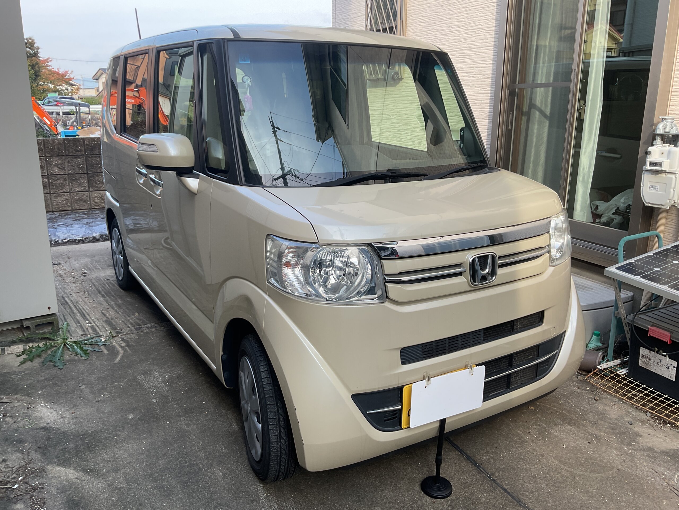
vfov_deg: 48.2
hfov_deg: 61.7
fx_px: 569
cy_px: 255
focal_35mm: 29
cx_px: 340
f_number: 1.8
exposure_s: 1/194
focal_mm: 3
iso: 16
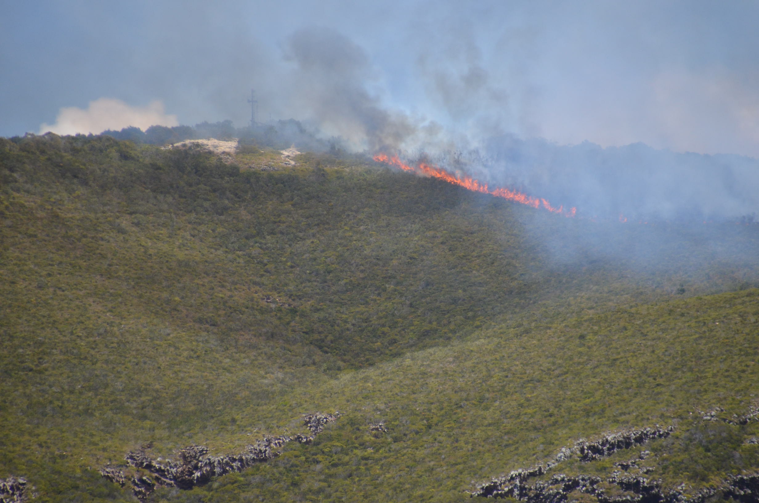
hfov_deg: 4.6
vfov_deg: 3.0
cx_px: 380
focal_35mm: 450
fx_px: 9468
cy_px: 252
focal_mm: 300
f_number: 6.3
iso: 800
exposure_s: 1/1000
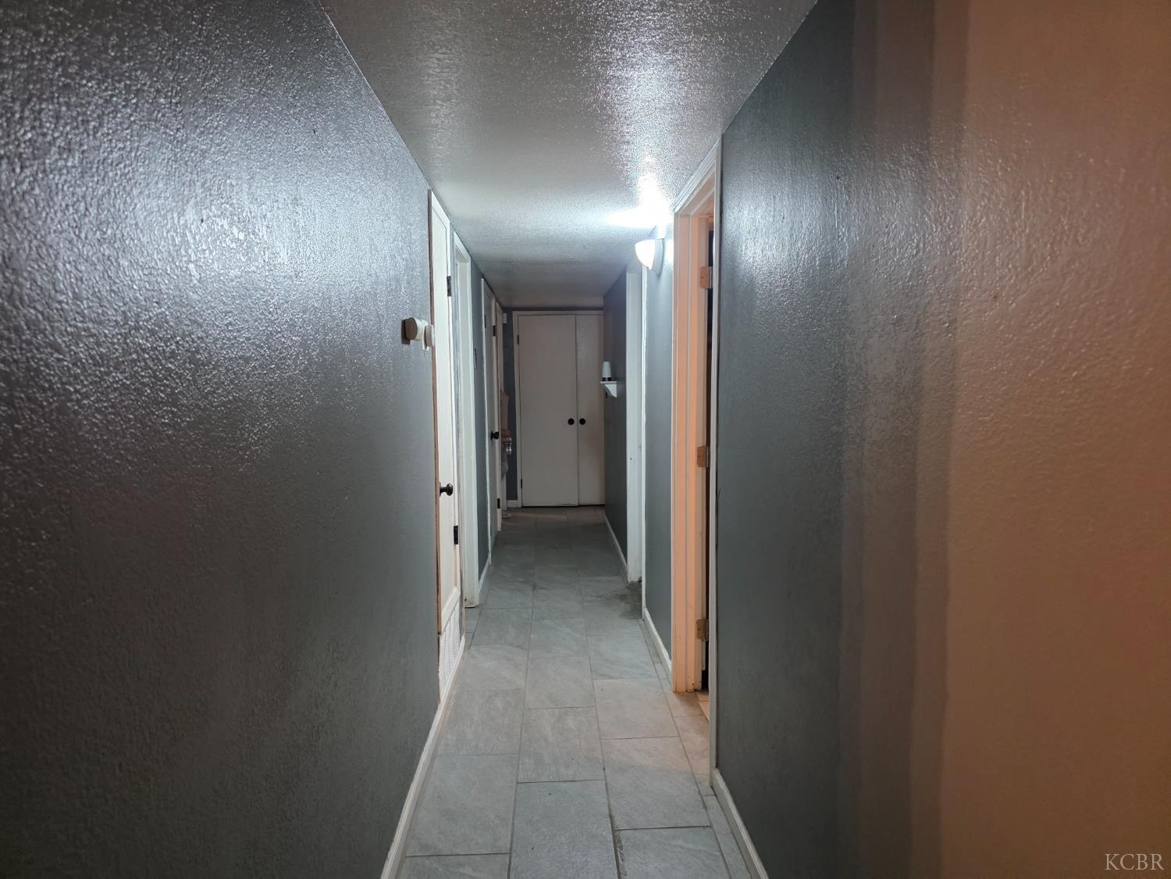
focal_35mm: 23
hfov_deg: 73.9
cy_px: 440
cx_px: 586
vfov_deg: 58.9
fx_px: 778
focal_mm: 6.3
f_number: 1.7
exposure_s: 1/120
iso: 800
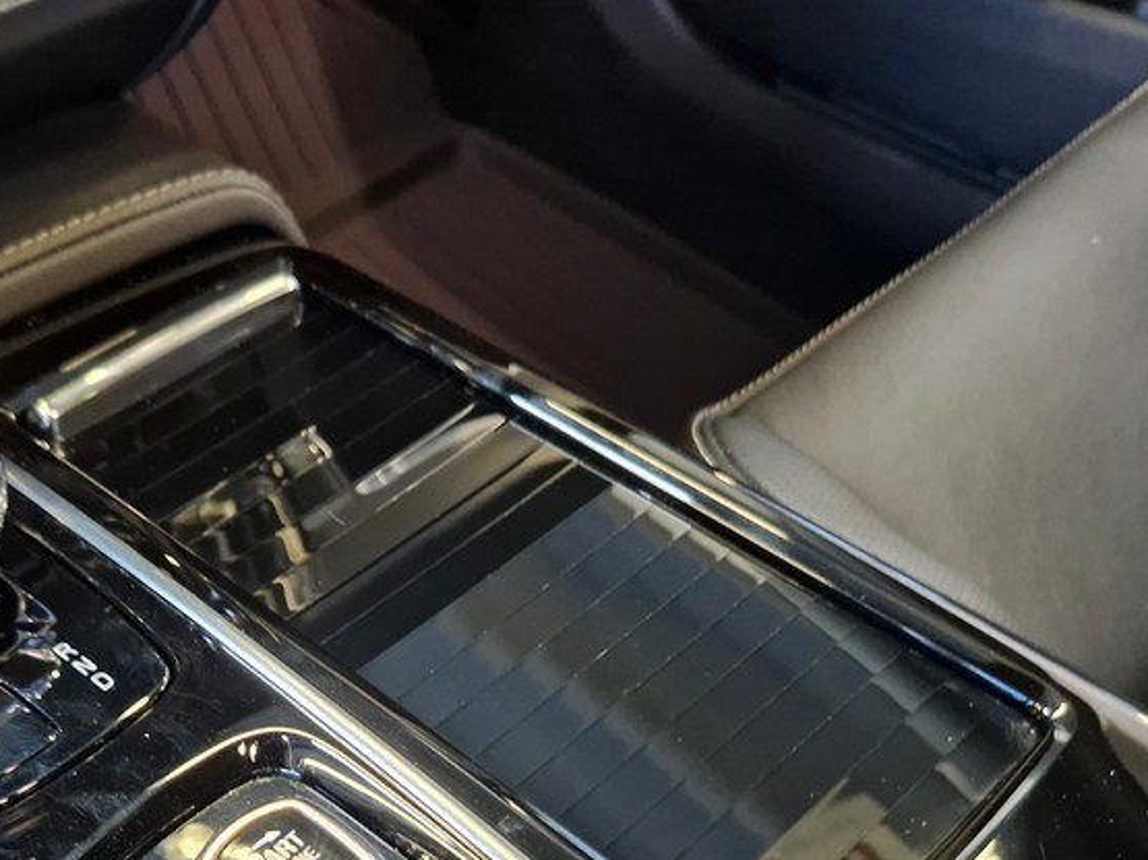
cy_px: 769
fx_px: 1393
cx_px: 442
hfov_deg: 44.5
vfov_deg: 32.7
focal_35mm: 42
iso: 640
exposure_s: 1/33
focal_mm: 5.54
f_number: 1.8
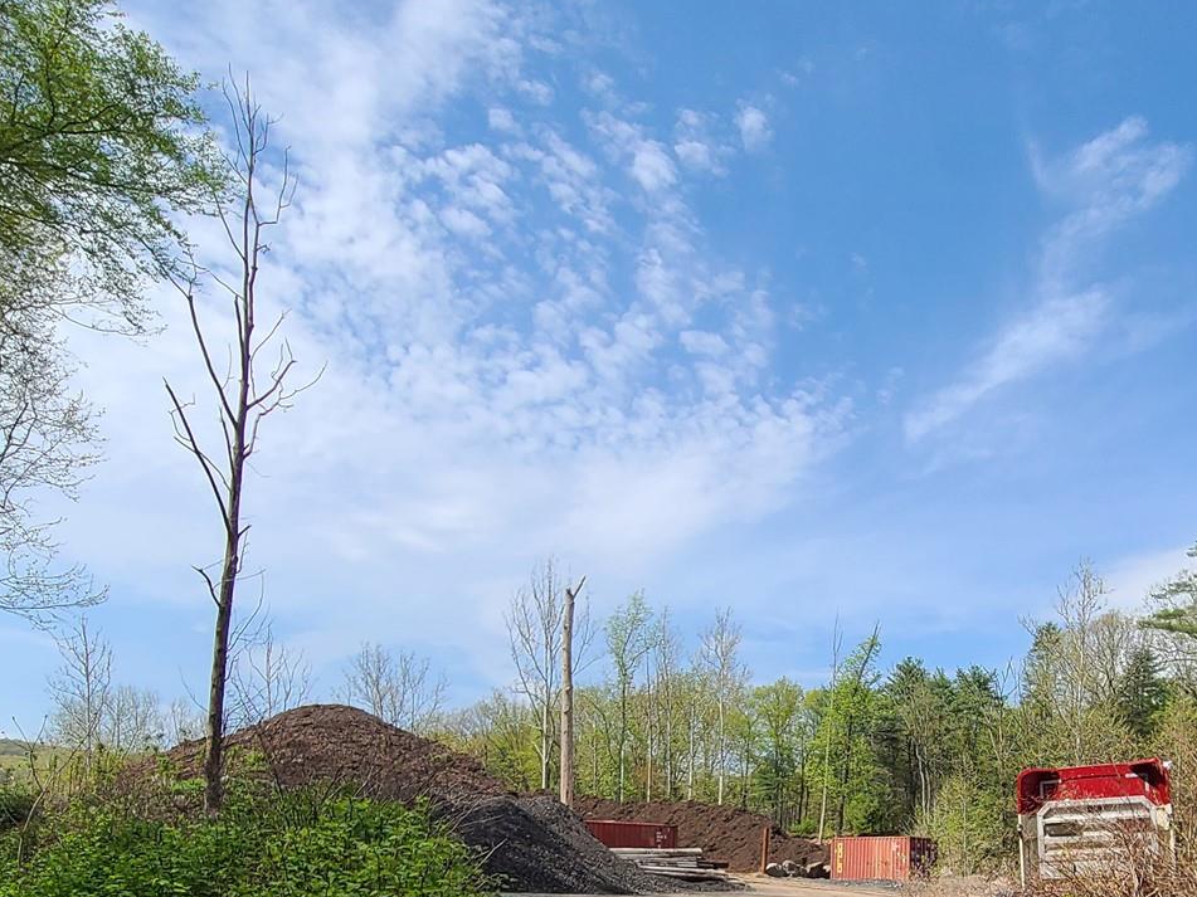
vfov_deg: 44.4
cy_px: 835
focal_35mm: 28
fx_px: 968
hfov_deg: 61.3
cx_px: 836
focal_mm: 2.2
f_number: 2.2
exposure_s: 1/1597
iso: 50
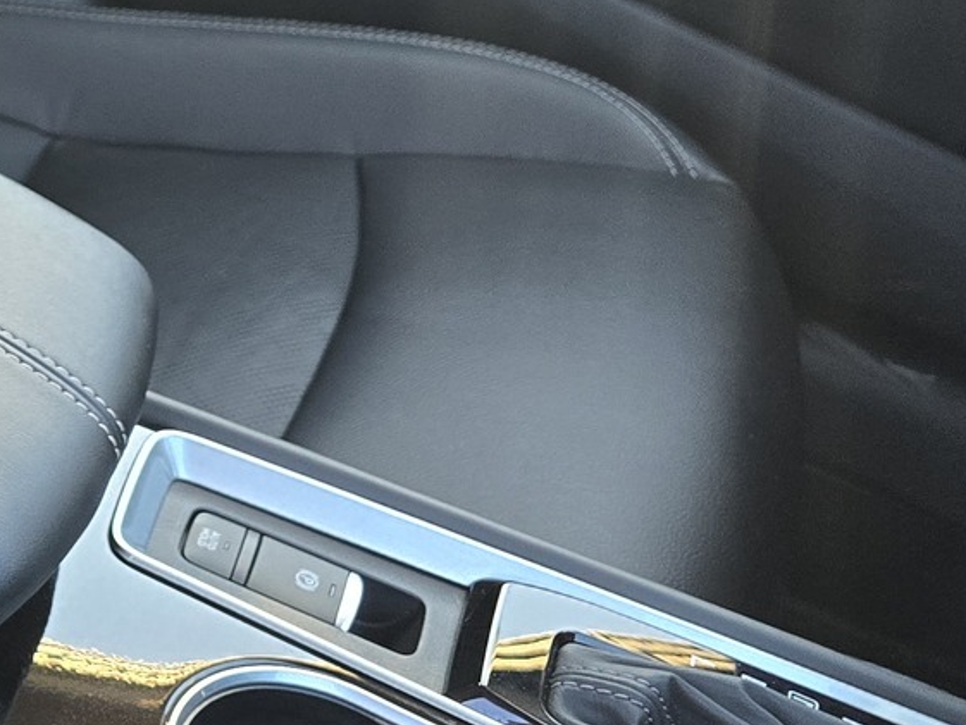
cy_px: 131
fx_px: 2345
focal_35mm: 84
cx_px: -697
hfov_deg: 18.8
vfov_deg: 17.4
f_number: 1.7
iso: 160
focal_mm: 6.3
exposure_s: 1/120
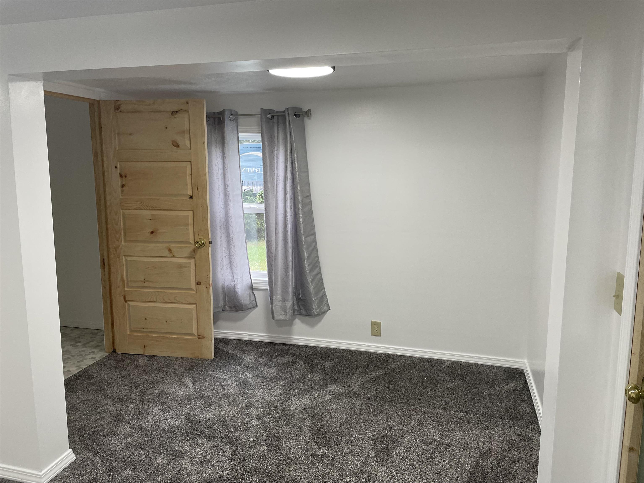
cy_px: 242
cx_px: 322
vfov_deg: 53.1
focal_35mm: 26
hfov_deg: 67.3
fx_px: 484
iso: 125
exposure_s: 1/120
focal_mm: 4.2
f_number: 1.6
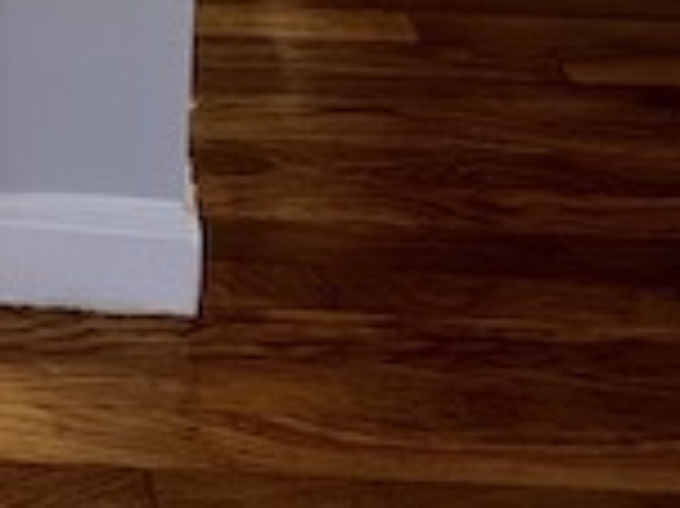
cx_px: -86
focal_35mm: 69
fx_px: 1354
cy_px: -823
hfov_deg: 25.9
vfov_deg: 13.2
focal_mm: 1.57
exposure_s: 1/60
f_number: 1.8
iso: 160
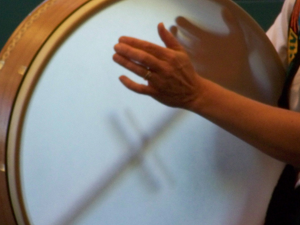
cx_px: 134
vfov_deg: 2.5
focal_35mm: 585
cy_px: 82
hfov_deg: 3.4
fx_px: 5071
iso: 400
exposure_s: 1/60
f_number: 4.8
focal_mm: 70.2
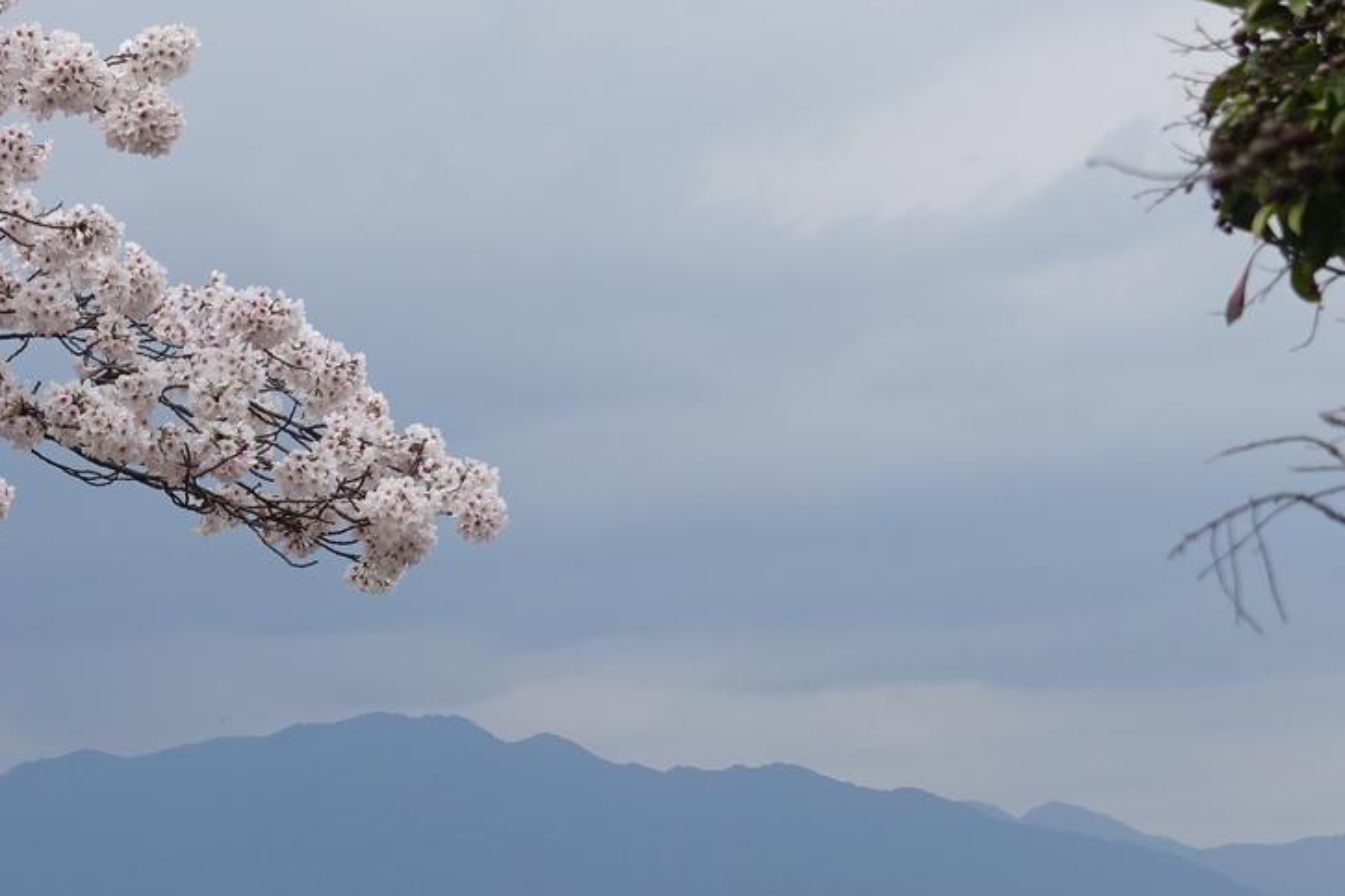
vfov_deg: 9.8
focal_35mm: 139
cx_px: -13
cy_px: 922
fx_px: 5192
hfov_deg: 14.5
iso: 125
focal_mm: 20.43
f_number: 5.6
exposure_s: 1/500
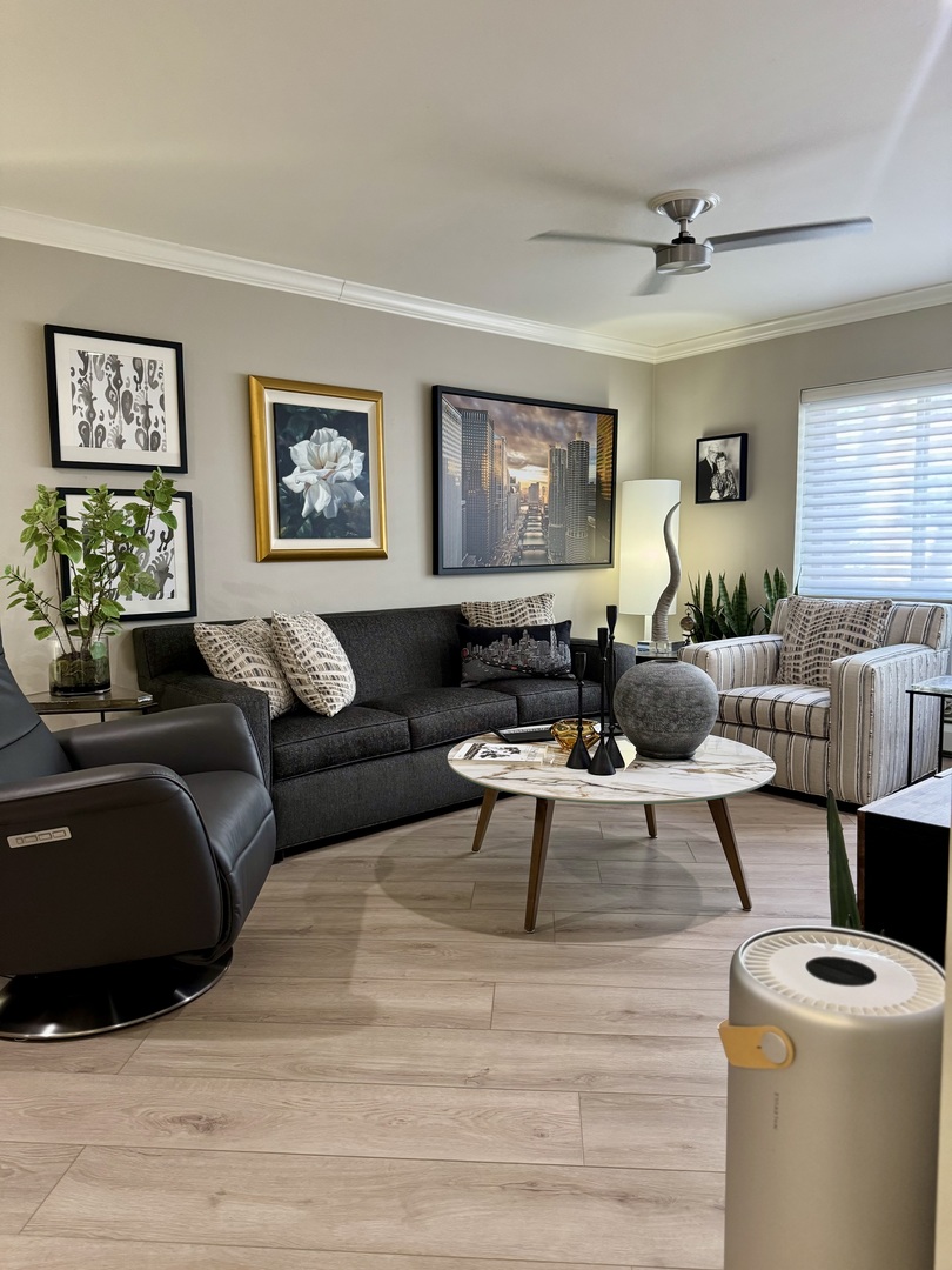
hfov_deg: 56.8
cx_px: 476
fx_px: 880
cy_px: 635
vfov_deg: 71.6
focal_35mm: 24
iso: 400
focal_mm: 6.76
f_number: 1.78
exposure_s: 1/60
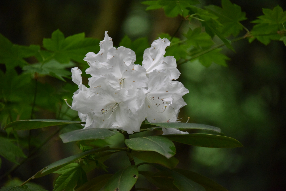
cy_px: 96
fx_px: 2384
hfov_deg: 6.9
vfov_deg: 4.6
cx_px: 143
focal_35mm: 300
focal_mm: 300
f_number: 5.6
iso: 6400
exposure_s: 1/640
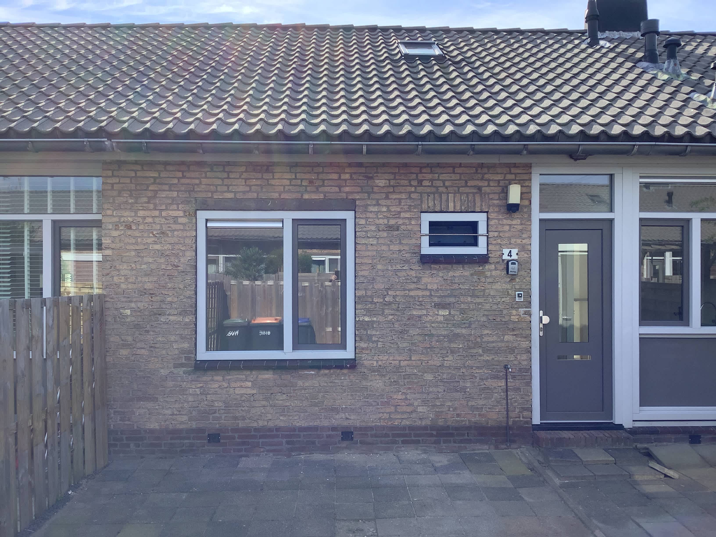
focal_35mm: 31
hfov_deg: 58.4
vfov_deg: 45.4
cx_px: 358
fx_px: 641
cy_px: 268
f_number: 2.4
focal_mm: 3.3
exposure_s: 1/550
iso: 25
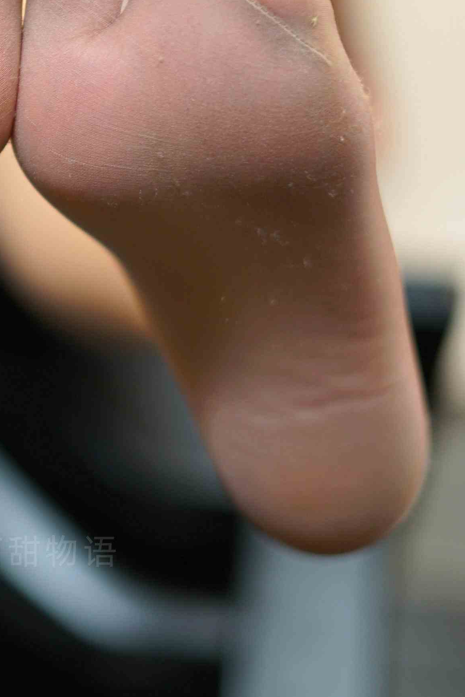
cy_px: 148
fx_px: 2360
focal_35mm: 122
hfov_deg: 11.1
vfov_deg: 16.7
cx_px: -24
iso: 200
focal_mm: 50
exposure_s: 1/60
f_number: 1.8
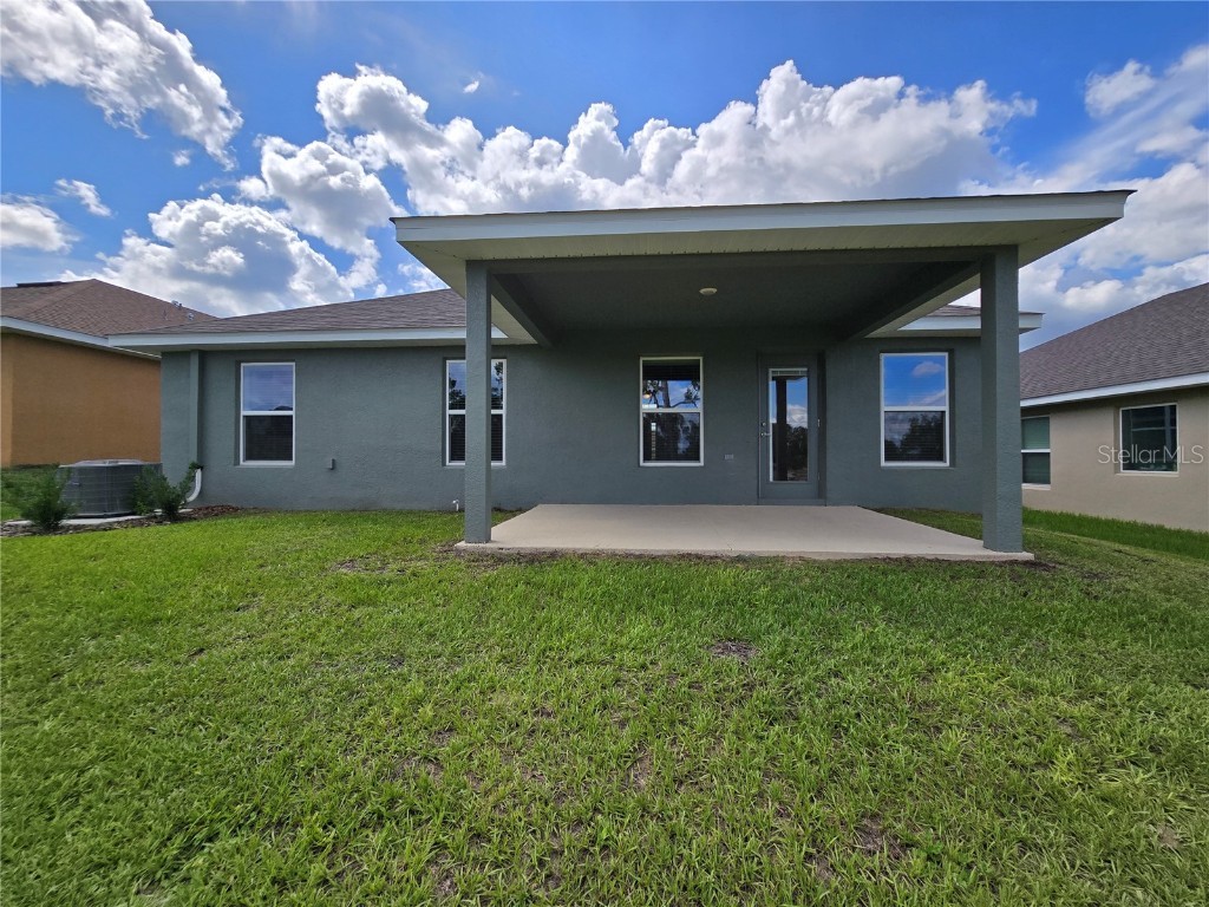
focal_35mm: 13
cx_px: 604
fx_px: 454
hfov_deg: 106.2
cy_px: 454
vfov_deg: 89.9
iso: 50
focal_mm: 2.2
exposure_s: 1/2805
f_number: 2.2
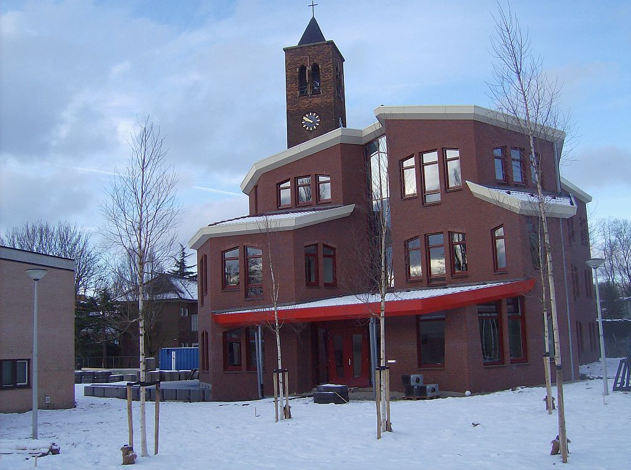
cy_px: 235
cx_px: 316
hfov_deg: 51.5
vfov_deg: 39.5
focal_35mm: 36
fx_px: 655
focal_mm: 6
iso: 100
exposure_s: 1/222
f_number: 4.7
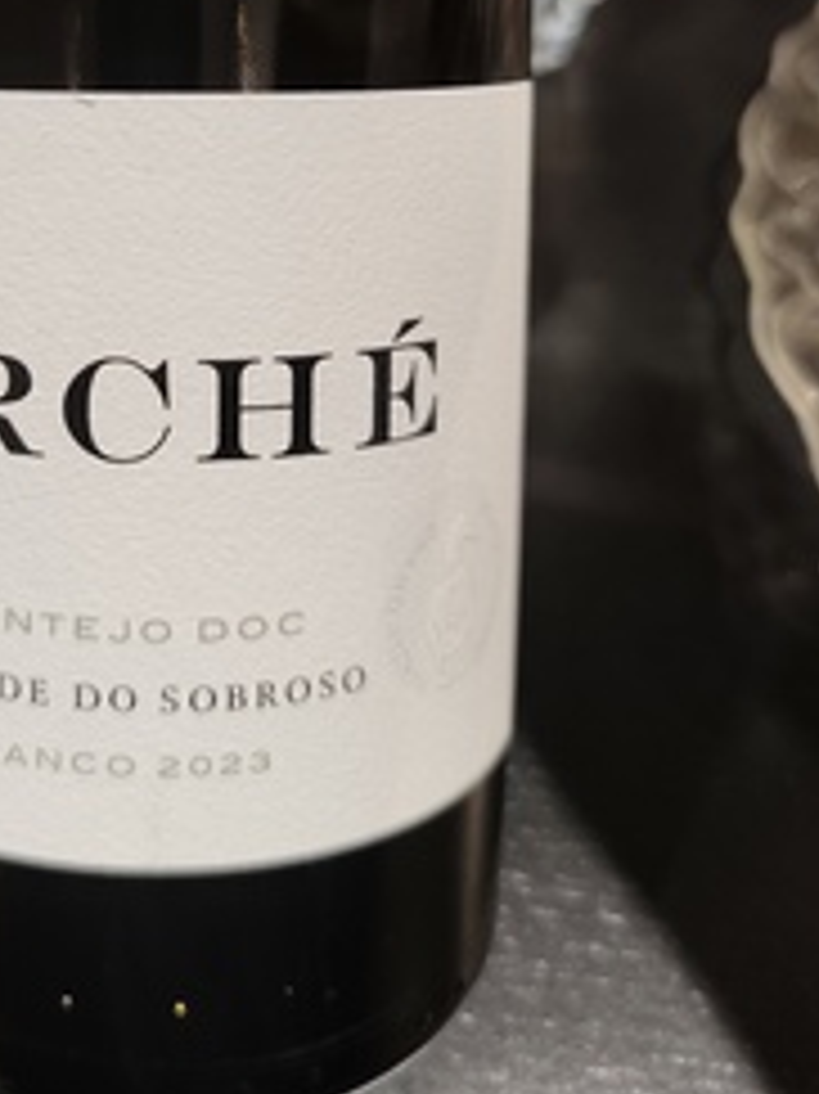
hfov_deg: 34.2
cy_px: 187
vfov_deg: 43.2
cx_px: 187
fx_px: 1295
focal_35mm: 41
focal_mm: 6.19
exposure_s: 1/50
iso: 400
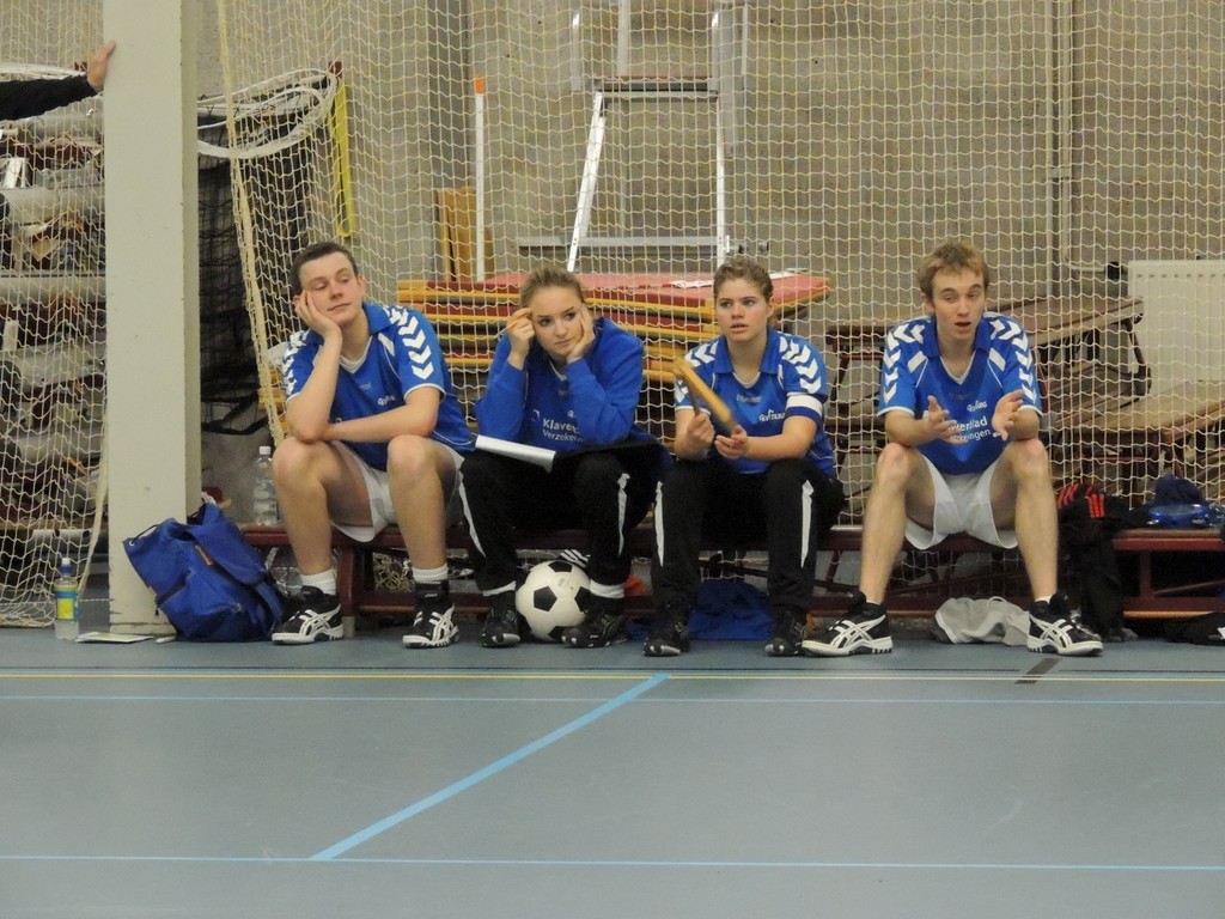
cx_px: 612
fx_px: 7962
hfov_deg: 8.8
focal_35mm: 225
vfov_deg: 6.6
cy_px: 460
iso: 3200
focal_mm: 40.1
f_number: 4.6
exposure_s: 1/100
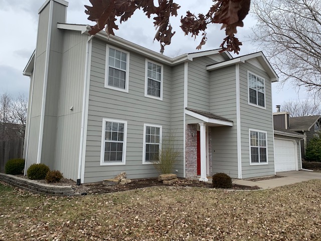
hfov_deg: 67.3
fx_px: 241
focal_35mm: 26
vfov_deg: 53.1
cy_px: 120
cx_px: 160
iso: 25
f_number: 1.8
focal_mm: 4.25
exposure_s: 1/1001
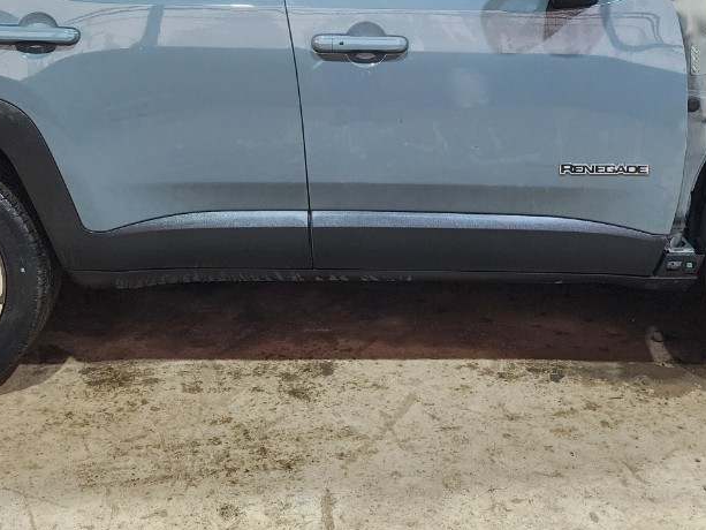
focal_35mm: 48
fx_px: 979
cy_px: -1
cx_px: 350
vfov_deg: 28.4
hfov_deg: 39.6
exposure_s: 1/120
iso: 320
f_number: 1.8
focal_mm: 6.4
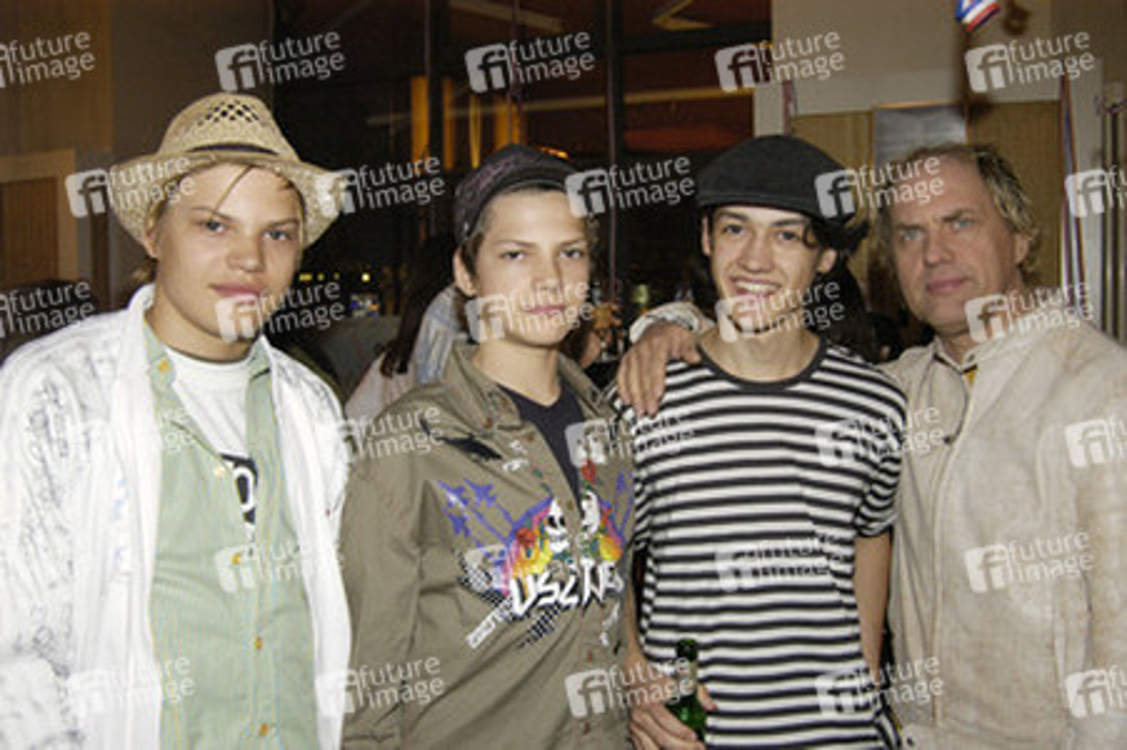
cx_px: 564
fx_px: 1126
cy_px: 375
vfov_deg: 36.8
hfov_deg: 53.2
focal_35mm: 36
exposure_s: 1/50
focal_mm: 24
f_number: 4.5
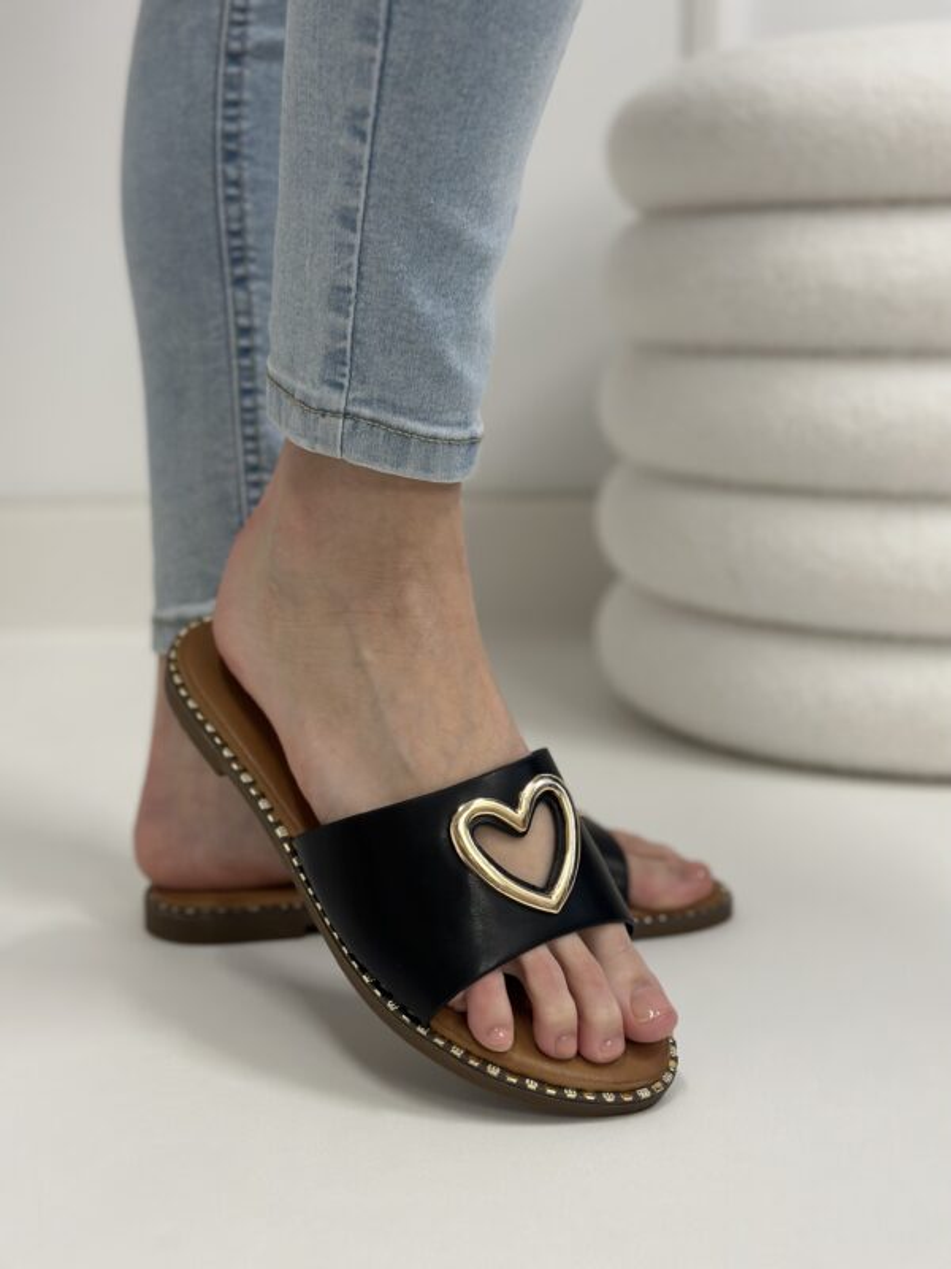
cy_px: 634
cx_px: 476
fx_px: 1758
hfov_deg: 30.3
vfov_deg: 39.7
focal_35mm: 48
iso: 125
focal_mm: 6.86
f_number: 1.78
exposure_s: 1/100
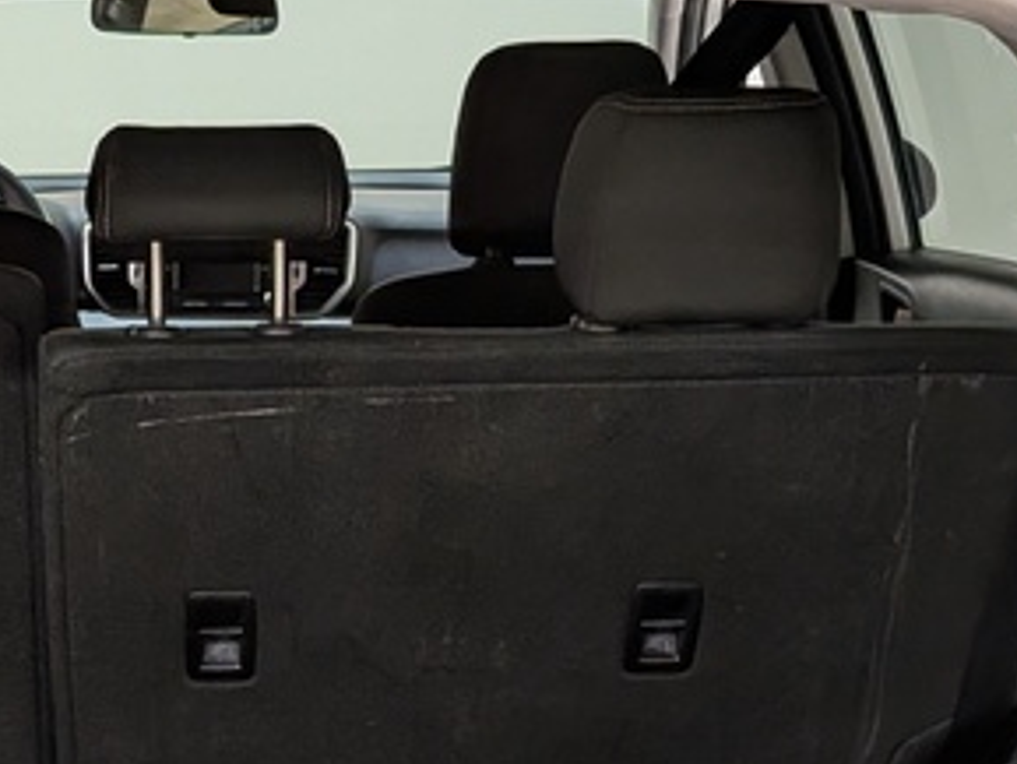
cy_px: 894
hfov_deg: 22.6
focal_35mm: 85
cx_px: 162
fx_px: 2498
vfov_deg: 16.7
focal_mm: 4.53
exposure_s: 1/24
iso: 30
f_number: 1.7
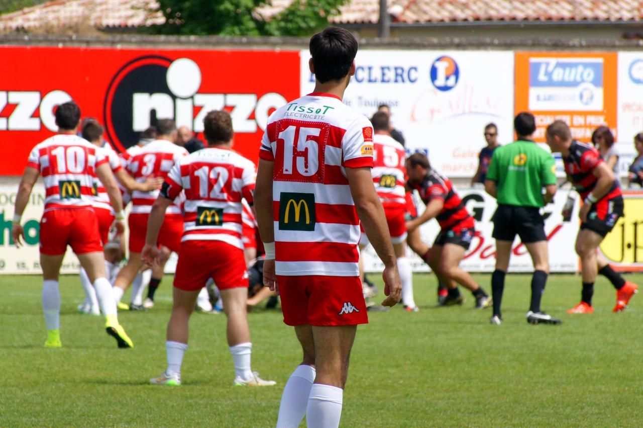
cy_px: 214
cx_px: 322
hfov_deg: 4.6
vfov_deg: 3.0
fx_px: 8030
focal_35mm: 450
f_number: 11
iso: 400
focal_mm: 300
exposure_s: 1/640
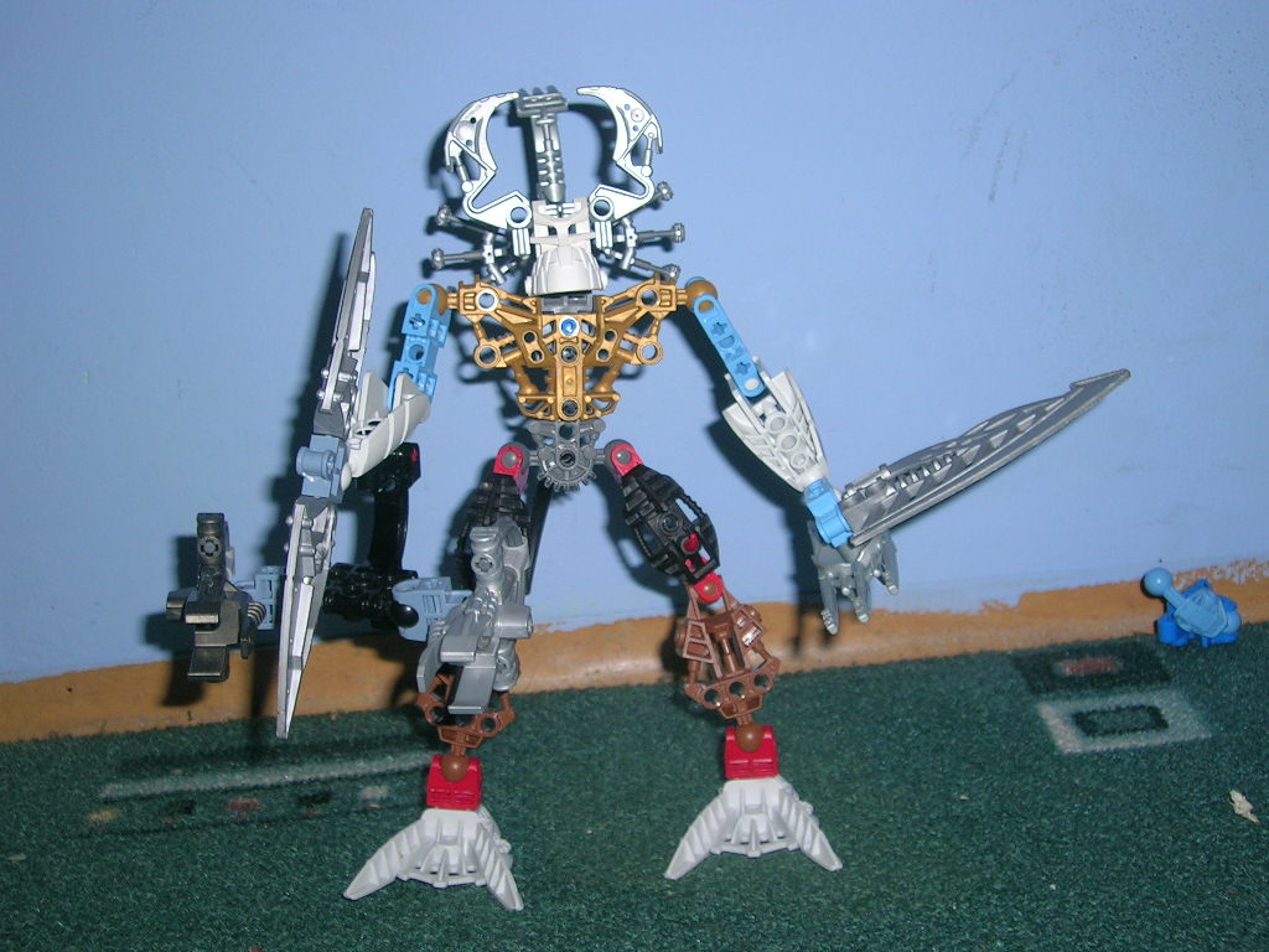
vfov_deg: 25.7
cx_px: 634
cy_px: 476
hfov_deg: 33.8
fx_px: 2090
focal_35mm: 57
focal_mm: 8.6
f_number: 3.4
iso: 50
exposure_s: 1/60.1
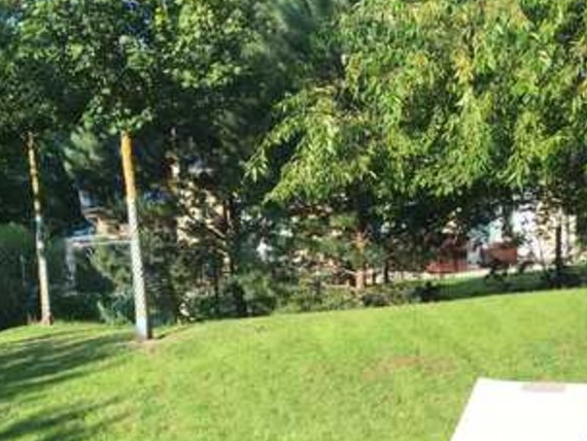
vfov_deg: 23.1
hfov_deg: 31.3
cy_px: 434
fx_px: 1035
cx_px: 177
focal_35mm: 61
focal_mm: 4.15
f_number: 2.2
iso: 25
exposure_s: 1/490
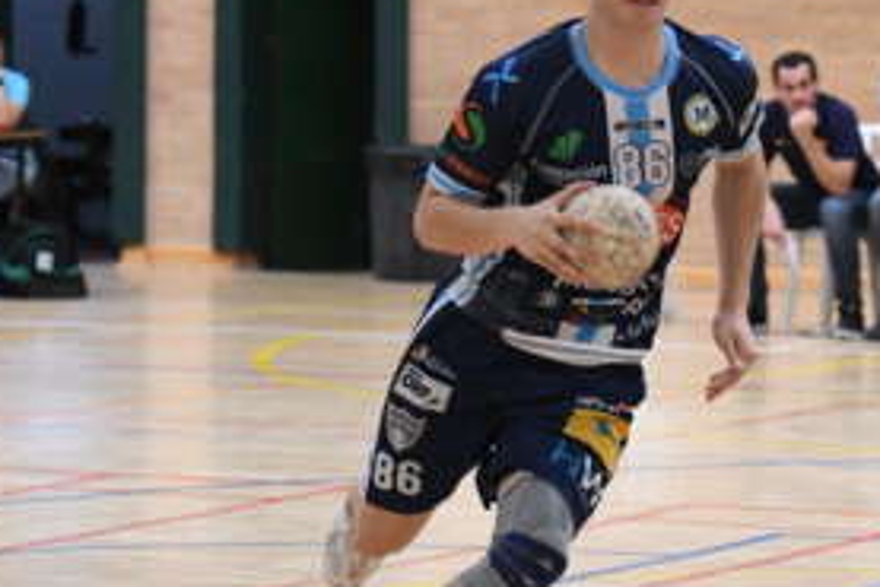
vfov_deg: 5.7
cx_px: 693
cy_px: 282
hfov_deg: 8.5
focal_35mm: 243
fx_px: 5943
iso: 3200
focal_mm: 70
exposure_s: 1/640
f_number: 2.8
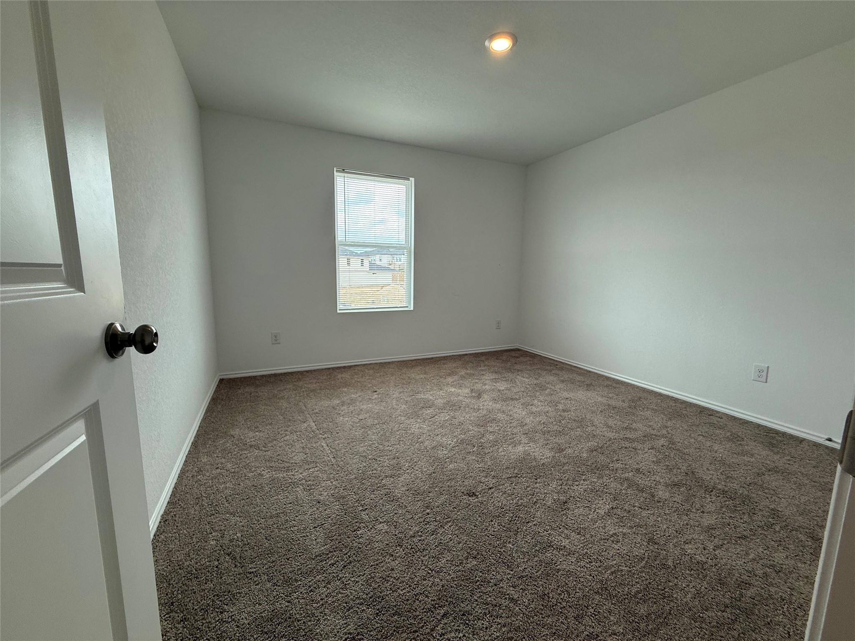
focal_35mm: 14
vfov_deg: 85.7
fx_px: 346
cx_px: 428
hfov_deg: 102.1
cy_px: 320
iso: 64
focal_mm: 2.22
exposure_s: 1/120
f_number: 2.2
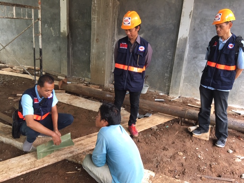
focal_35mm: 29
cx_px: 122
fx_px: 204
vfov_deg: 48.2
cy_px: 92
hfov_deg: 61.7
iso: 25
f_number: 2.2
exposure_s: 1/33
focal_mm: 4.15
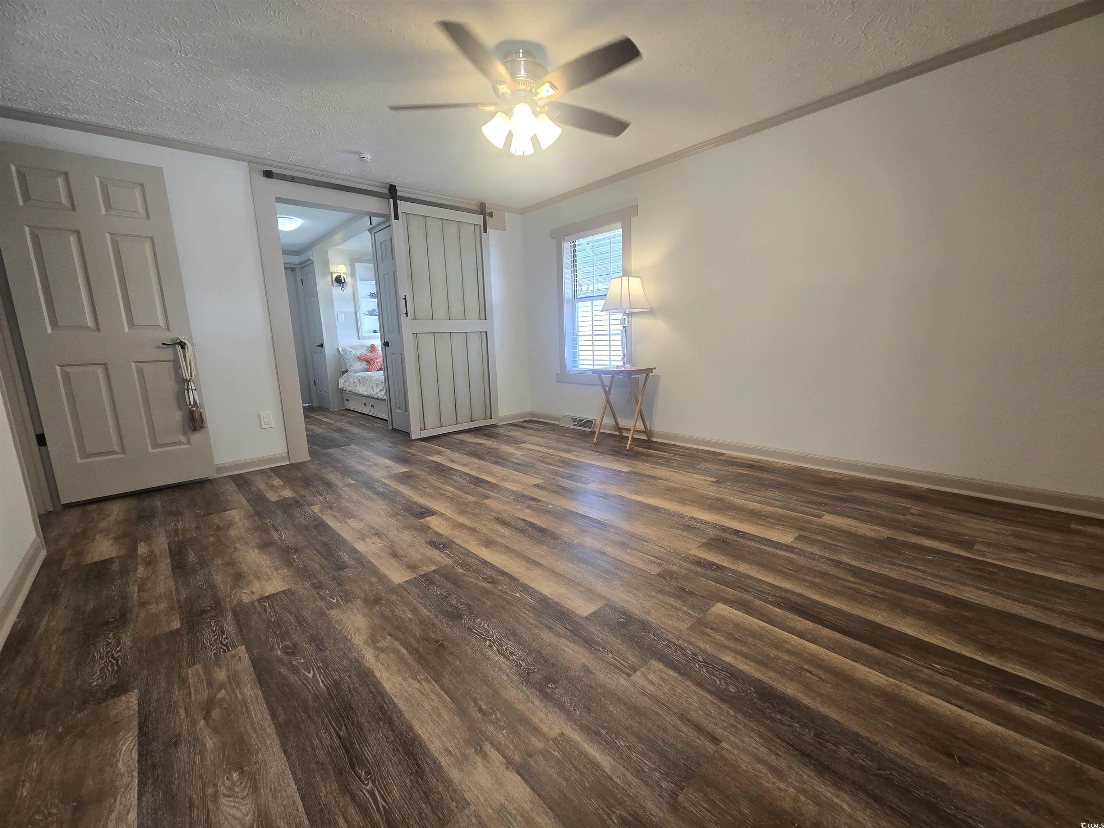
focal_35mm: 13
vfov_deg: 89.9
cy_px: 414
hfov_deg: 106.2
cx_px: 552
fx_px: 415
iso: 160
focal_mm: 2.2
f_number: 2.2
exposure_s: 1/60
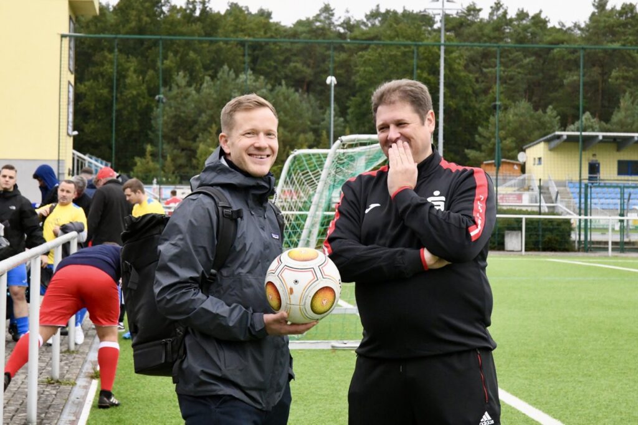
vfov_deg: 19.4
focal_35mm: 70
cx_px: 319
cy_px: 212
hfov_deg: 28.9
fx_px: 1240
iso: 6400
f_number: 10
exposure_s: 1/640
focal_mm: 70
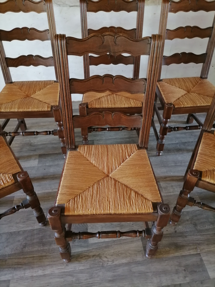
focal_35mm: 26
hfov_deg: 53.1
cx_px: 108
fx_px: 215
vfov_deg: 67.3
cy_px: 144
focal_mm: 5.4
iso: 400
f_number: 1.8
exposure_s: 1/25
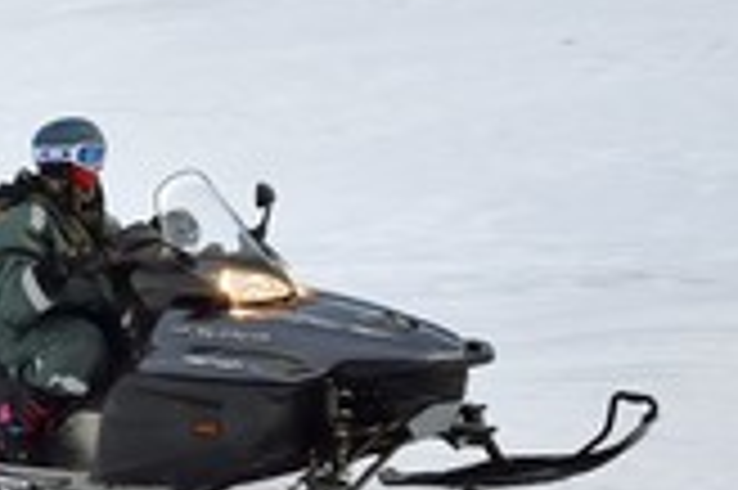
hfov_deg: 16.3
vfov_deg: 11.1
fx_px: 2519
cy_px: 99
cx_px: -32
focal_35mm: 123
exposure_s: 1/80
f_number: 11
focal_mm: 48
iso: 800
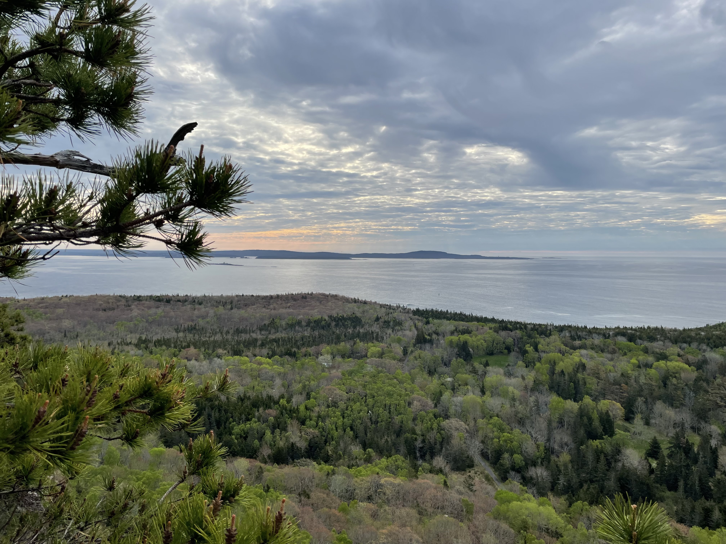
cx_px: 363
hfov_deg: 67.3
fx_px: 545
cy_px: 272
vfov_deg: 53.1
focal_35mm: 26
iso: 32
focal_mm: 4.2
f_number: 1.6
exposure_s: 1/1795
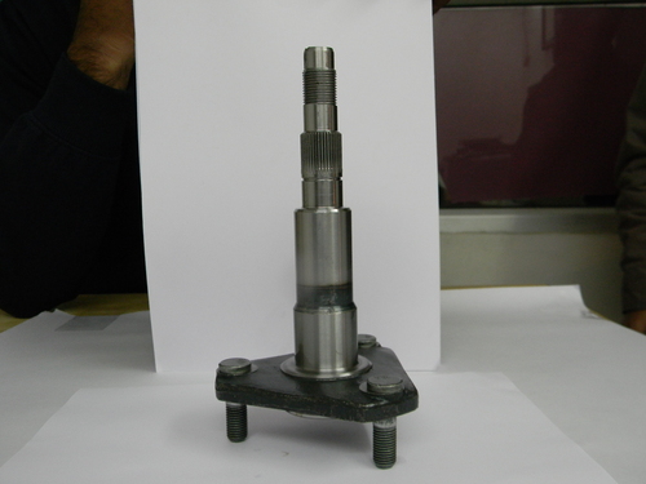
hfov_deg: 51.4
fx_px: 672
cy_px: 242
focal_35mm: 36
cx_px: 323
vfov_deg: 39.7
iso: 293
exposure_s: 1/30
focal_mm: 6.4
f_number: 3.7
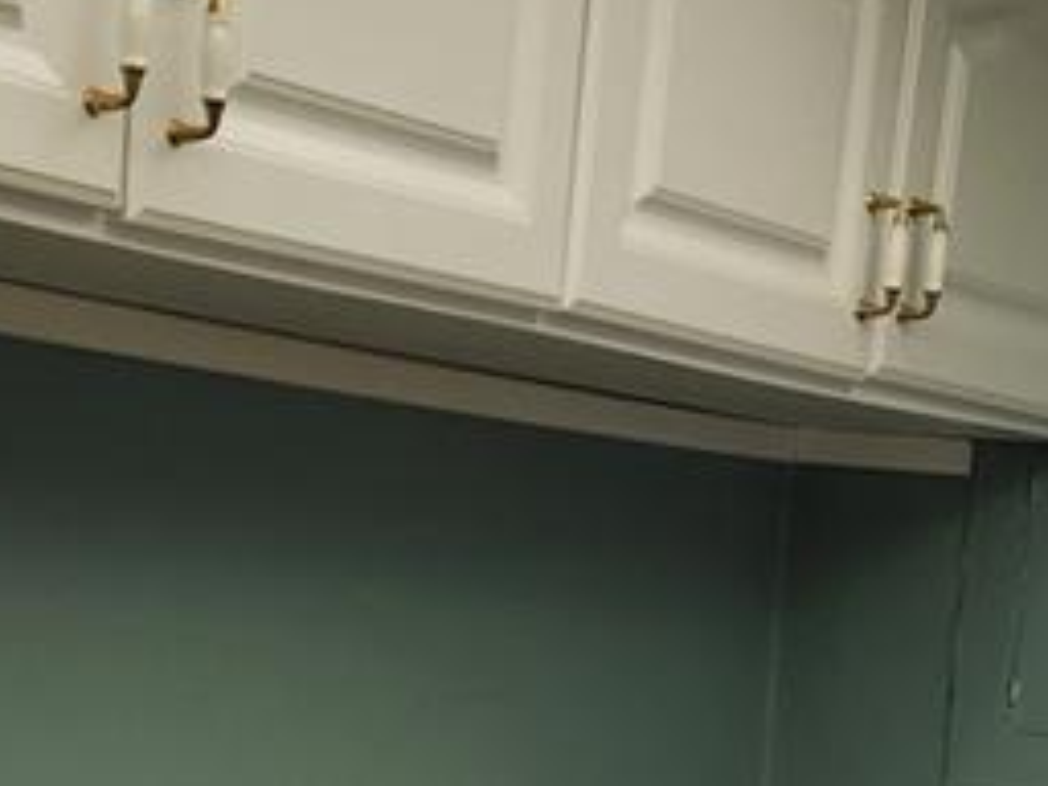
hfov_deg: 18.2
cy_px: 1101
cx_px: 675
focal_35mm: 108
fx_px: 3270
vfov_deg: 13.1
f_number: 1.8
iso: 32
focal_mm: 5.4
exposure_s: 1/120
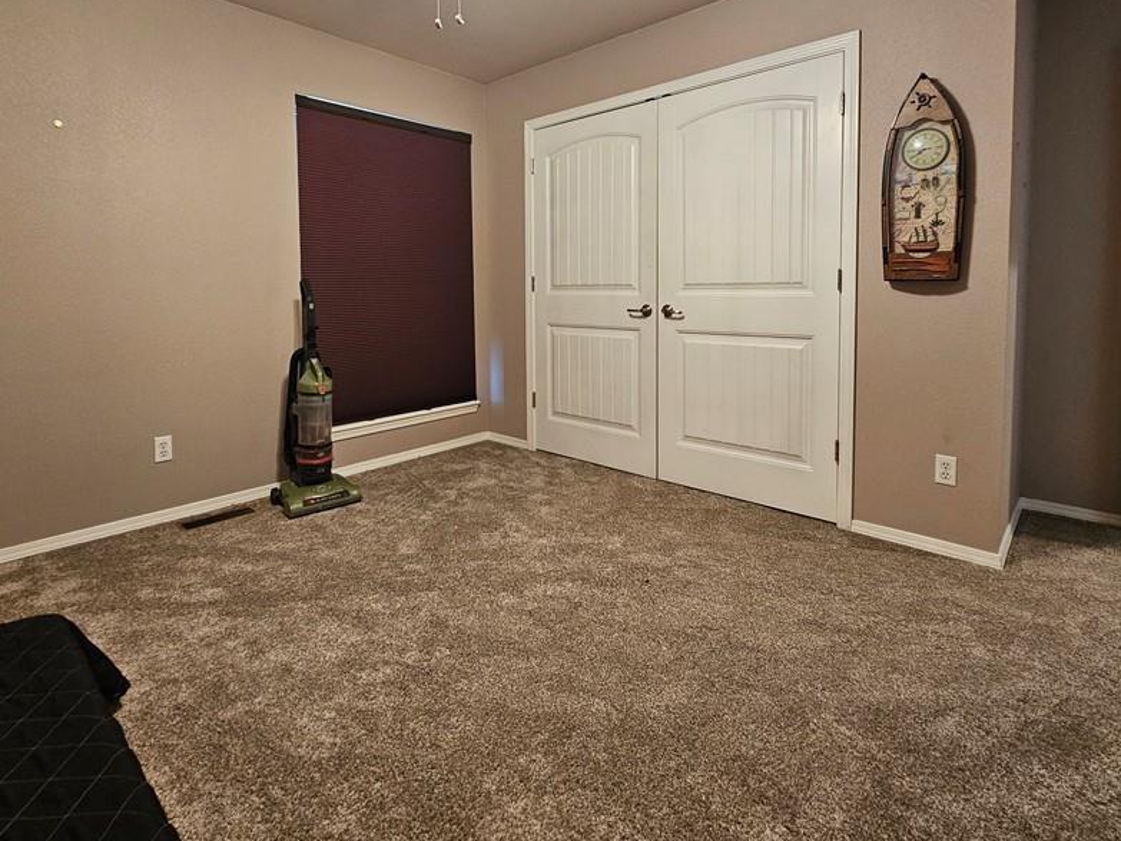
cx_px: 550
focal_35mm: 17
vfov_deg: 73.4
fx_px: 550
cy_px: 314
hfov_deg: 91.0
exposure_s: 1/30
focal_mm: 2.2
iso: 320
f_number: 2.2
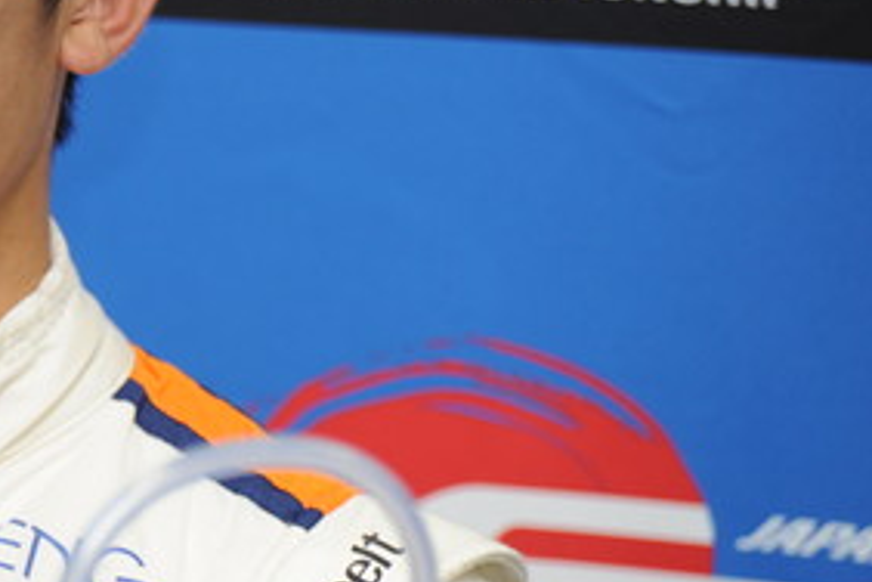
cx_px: -204
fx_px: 12352
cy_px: 152
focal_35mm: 510
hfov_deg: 4.0
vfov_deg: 2.7
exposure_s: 1/60
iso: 800
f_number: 6.7
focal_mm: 200
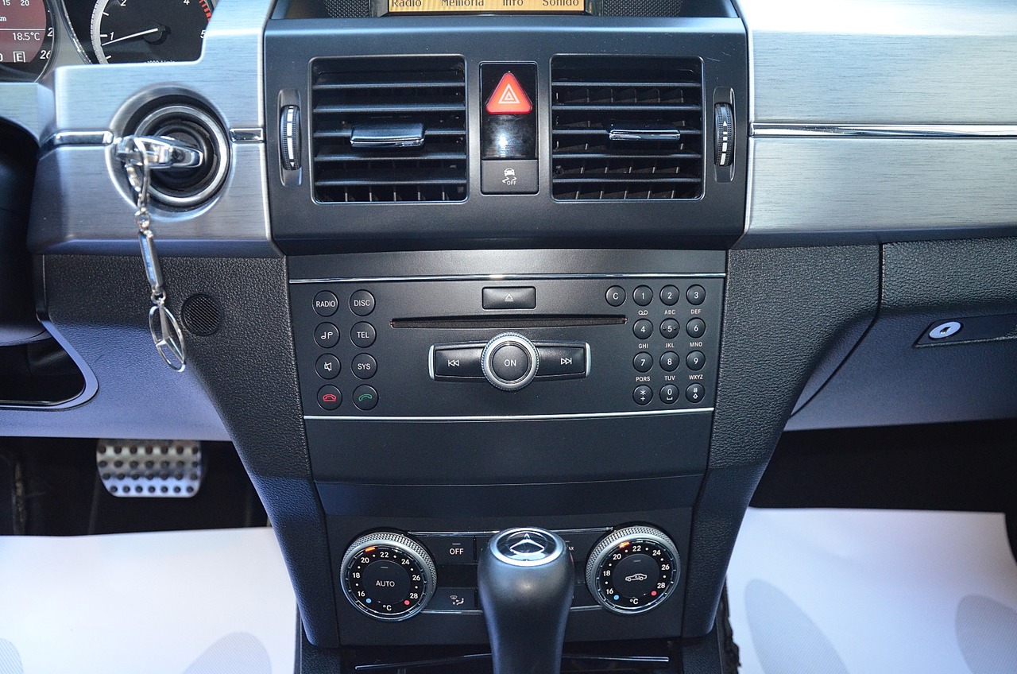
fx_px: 761
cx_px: 508
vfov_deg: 47.7
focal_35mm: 27
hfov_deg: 67.5
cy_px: 337
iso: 2000
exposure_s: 1/60
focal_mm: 18
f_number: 3.5
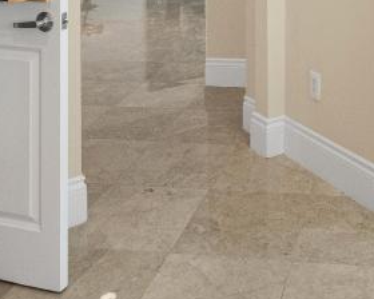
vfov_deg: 25.3
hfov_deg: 35.2
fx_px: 553
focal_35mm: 50
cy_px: -109
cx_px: 334
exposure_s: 1/100
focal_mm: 7
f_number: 4
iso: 200
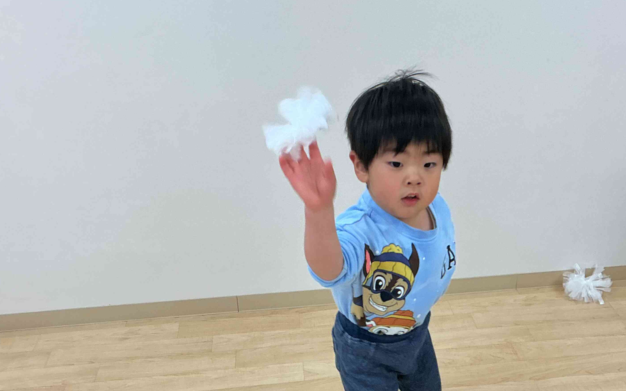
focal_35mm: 44
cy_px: 287
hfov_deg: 44.8
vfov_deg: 28.8
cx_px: 396
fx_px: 751
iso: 40
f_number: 1.8
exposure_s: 1/120
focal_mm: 3
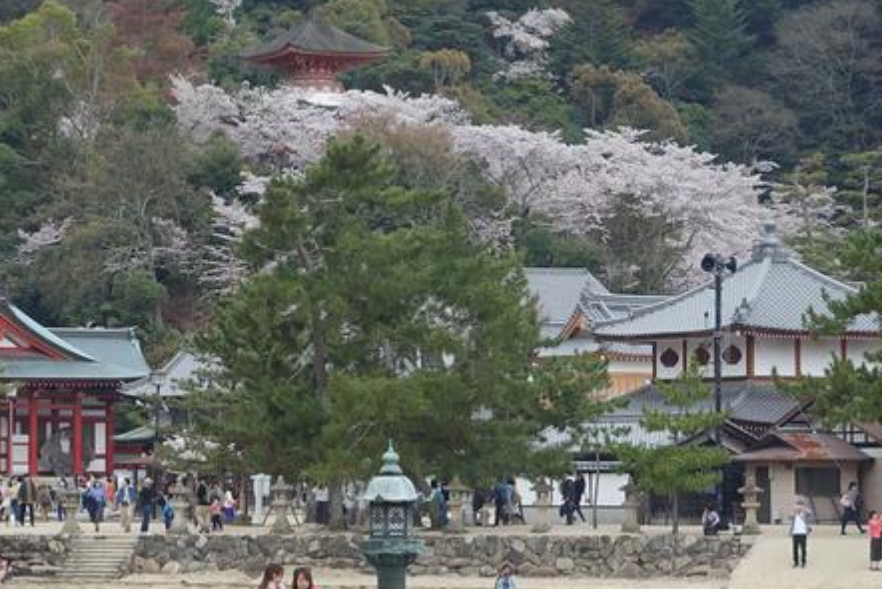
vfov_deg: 8.0
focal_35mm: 171
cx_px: -30
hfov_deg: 11.9
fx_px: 4191
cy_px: 186
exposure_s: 1/160
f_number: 5.6
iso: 125
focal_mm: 22.95
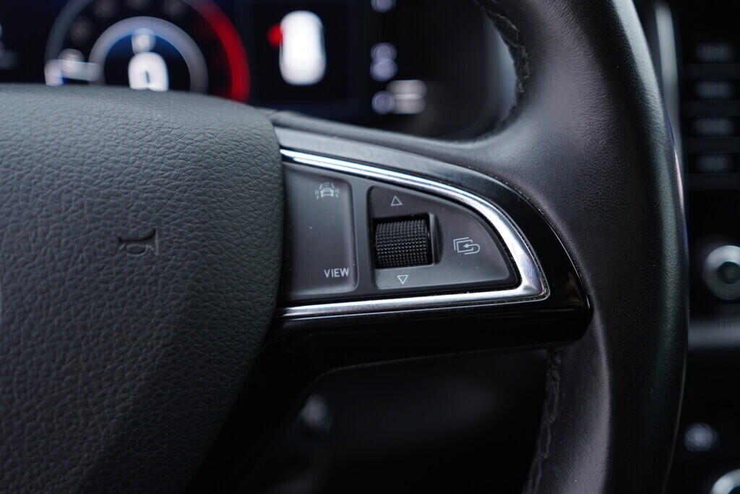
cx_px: 370
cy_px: 247
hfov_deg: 53.1
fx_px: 740
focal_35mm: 36
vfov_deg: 36.9
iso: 200
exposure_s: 1/40
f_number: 2.8
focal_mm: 24
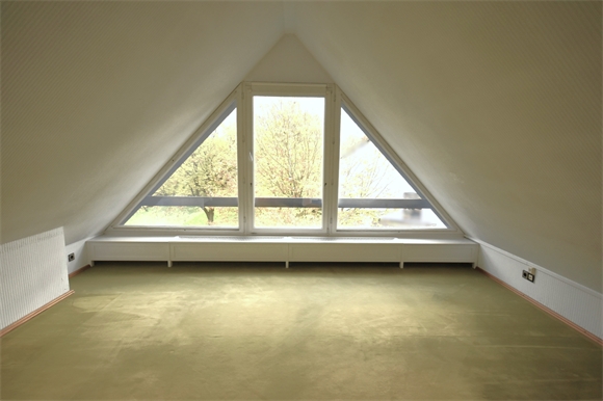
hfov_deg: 90.0
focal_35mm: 18
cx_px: 302
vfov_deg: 67.3
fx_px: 301
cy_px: 200
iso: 800
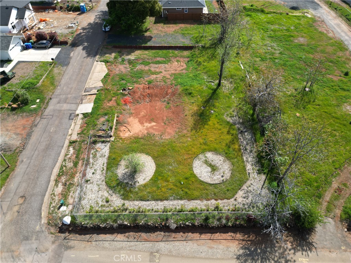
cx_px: 176
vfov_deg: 56.8
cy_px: 132
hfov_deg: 71.6
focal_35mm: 24
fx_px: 243
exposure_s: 1/1250
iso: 100
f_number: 1.7
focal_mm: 6.72
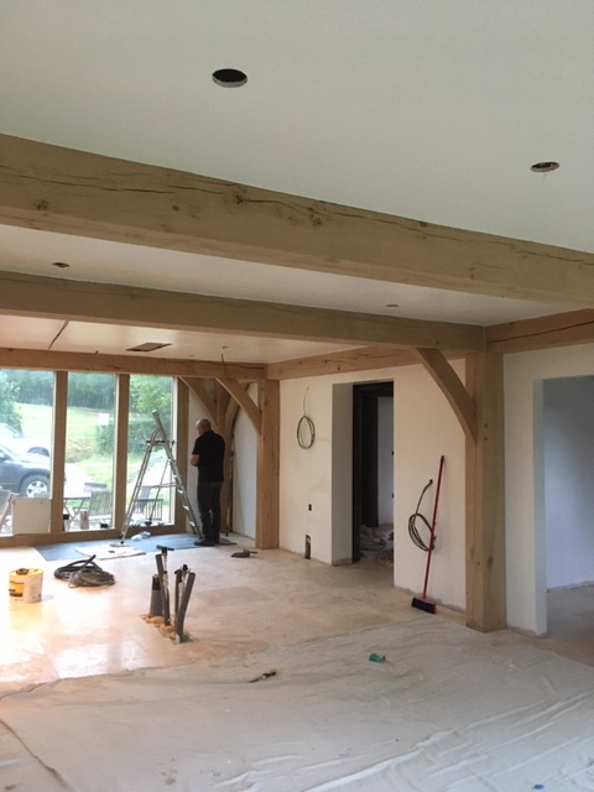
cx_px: 297
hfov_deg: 48.2
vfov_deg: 61.7
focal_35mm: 29
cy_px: 396
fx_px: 664
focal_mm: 4.15
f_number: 2.2
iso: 200
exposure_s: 1/25
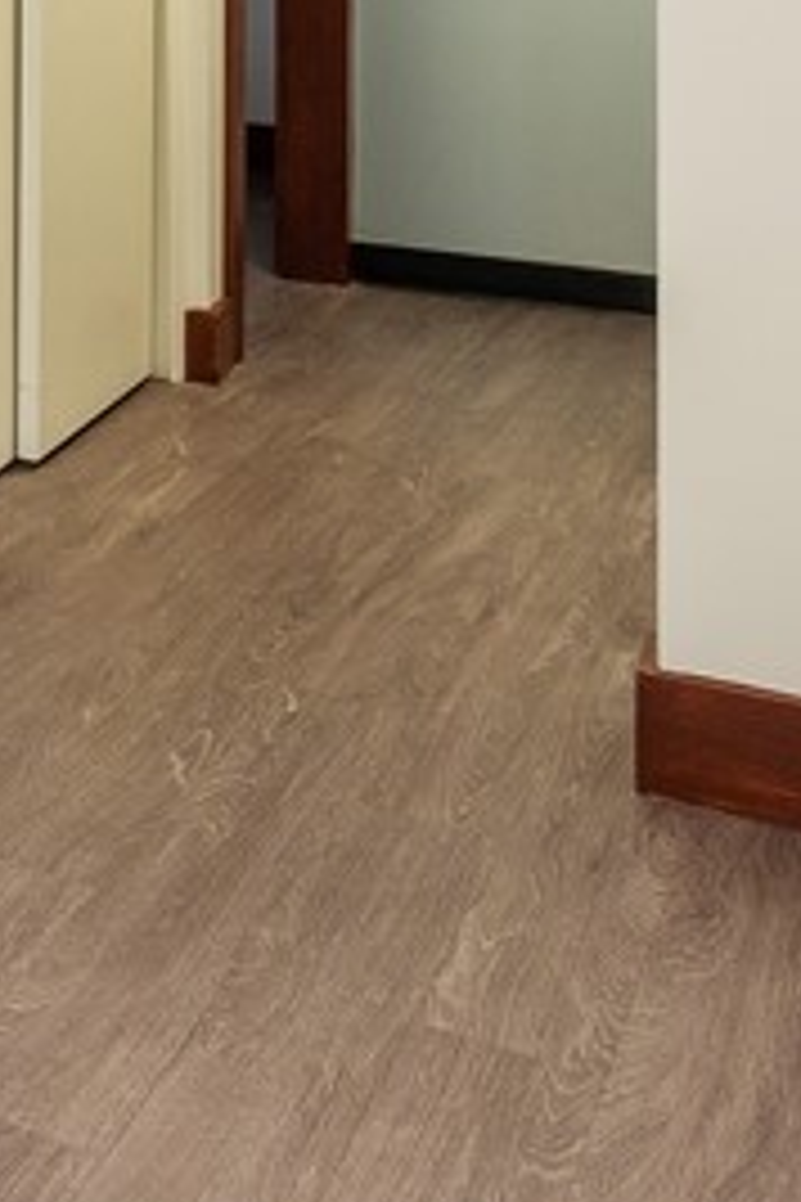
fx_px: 2169
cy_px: -270
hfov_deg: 16.1
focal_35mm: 65
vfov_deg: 27.1
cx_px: -814
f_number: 6.3
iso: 320
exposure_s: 1/13
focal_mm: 16
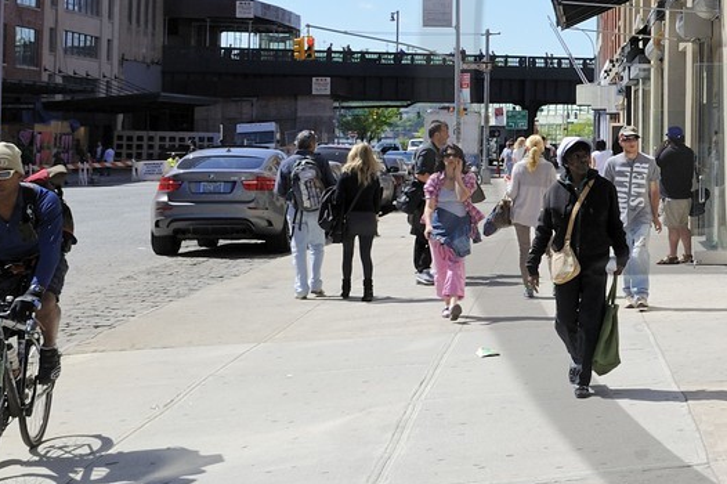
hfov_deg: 23.9
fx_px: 1473
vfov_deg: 18.3
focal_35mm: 73
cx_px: 981
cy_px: 50
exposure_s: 1/200
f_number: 11
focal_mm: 24
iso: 200
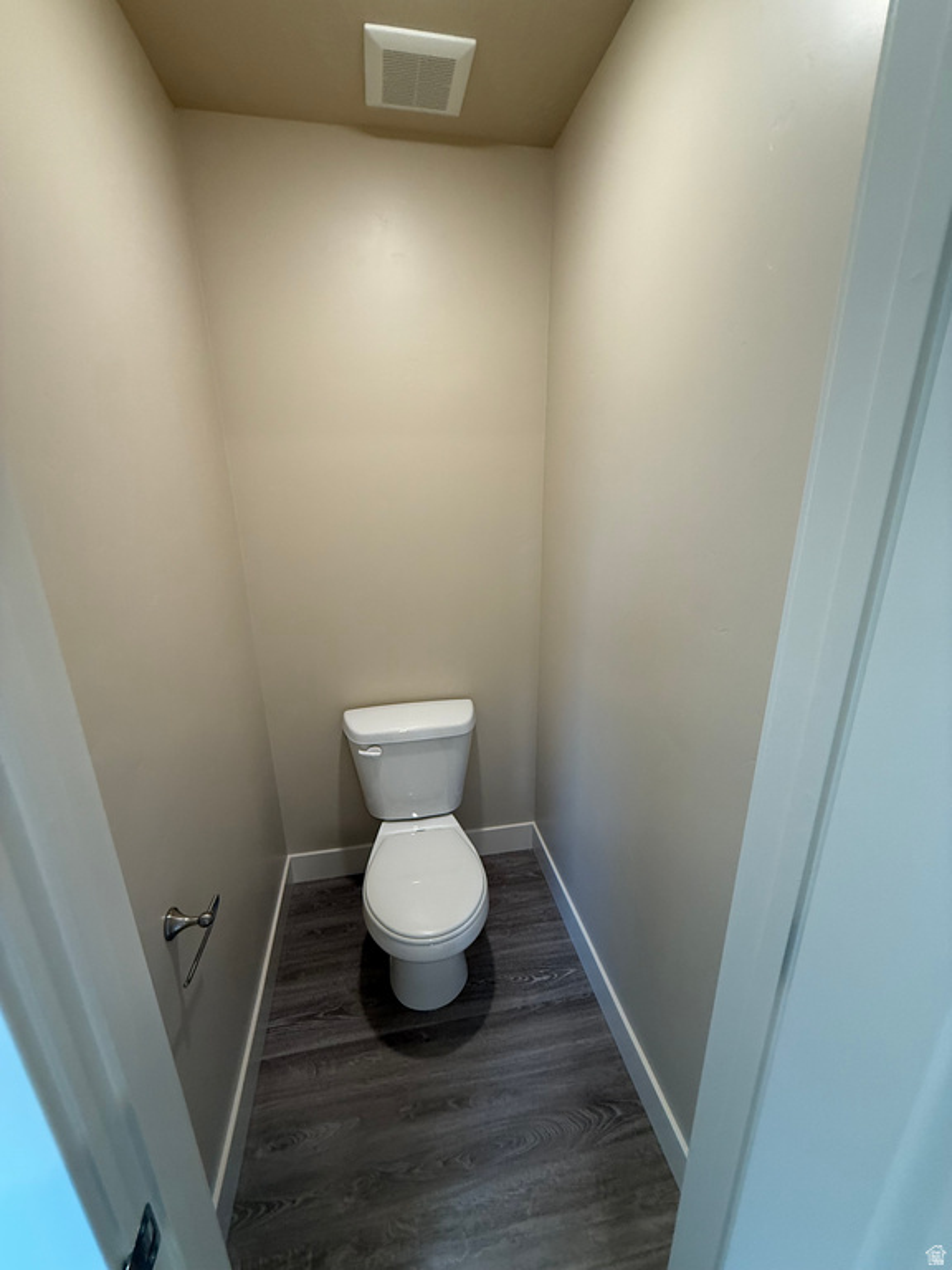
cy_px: 635
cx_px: 476
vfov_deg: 102.1
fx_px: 513
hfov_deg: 85.7
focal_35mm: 14
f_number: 2.2
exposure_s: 1/120
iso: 250
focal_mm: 2.22
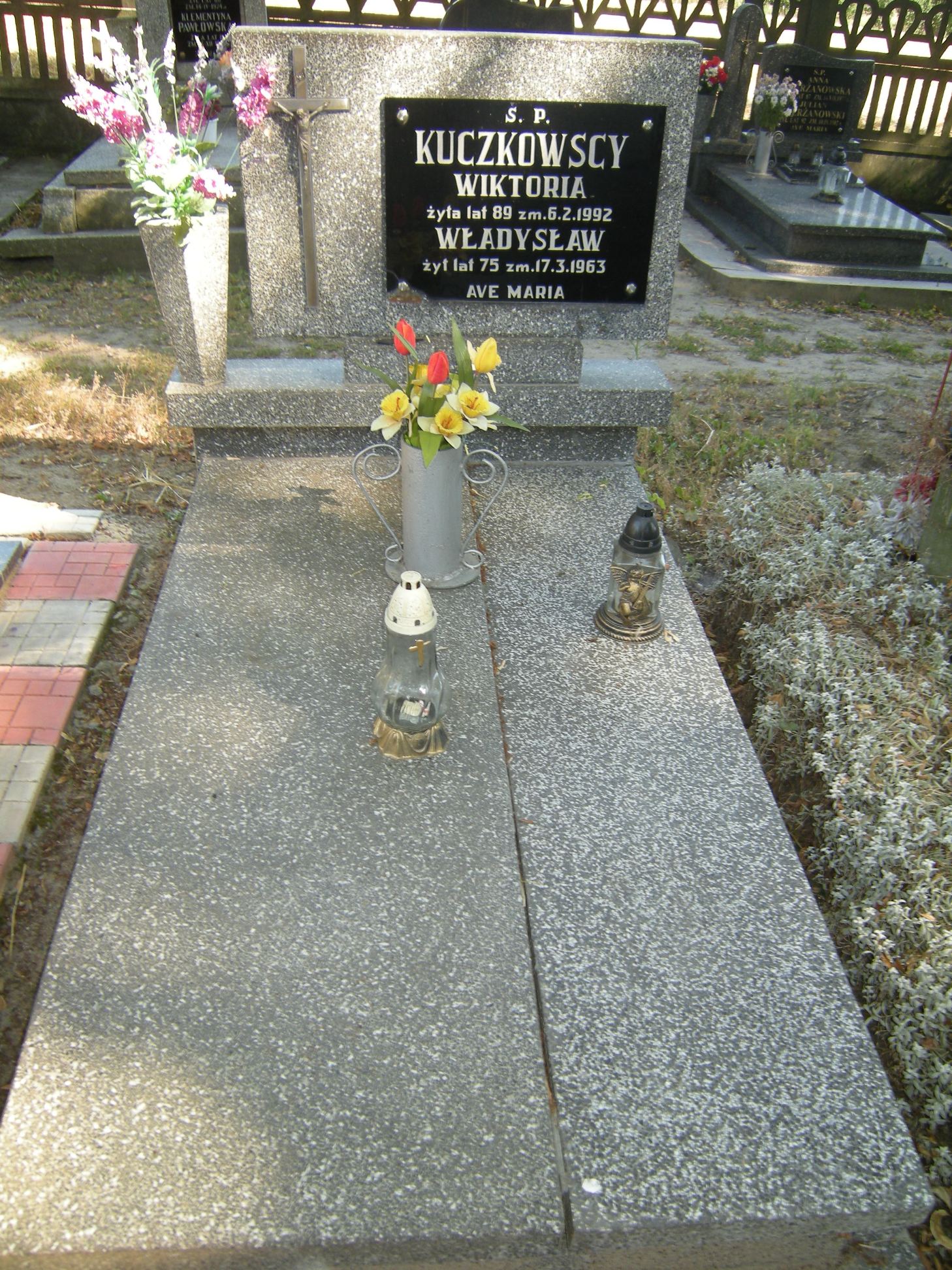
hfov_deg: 49.7
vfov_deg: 63.4
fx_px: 1027
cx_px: 476
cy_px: 635
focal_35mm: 28
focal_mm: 4.7
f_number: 2.8
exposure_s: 1/71
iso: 64
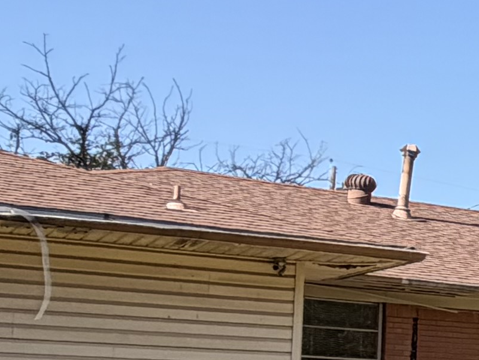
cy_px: 361
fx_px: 1384
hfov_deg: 15.2
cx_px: 1001
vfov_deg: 14.6
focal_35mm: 100
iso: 40
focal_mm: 2.22
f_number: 2.2
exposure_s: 1/770
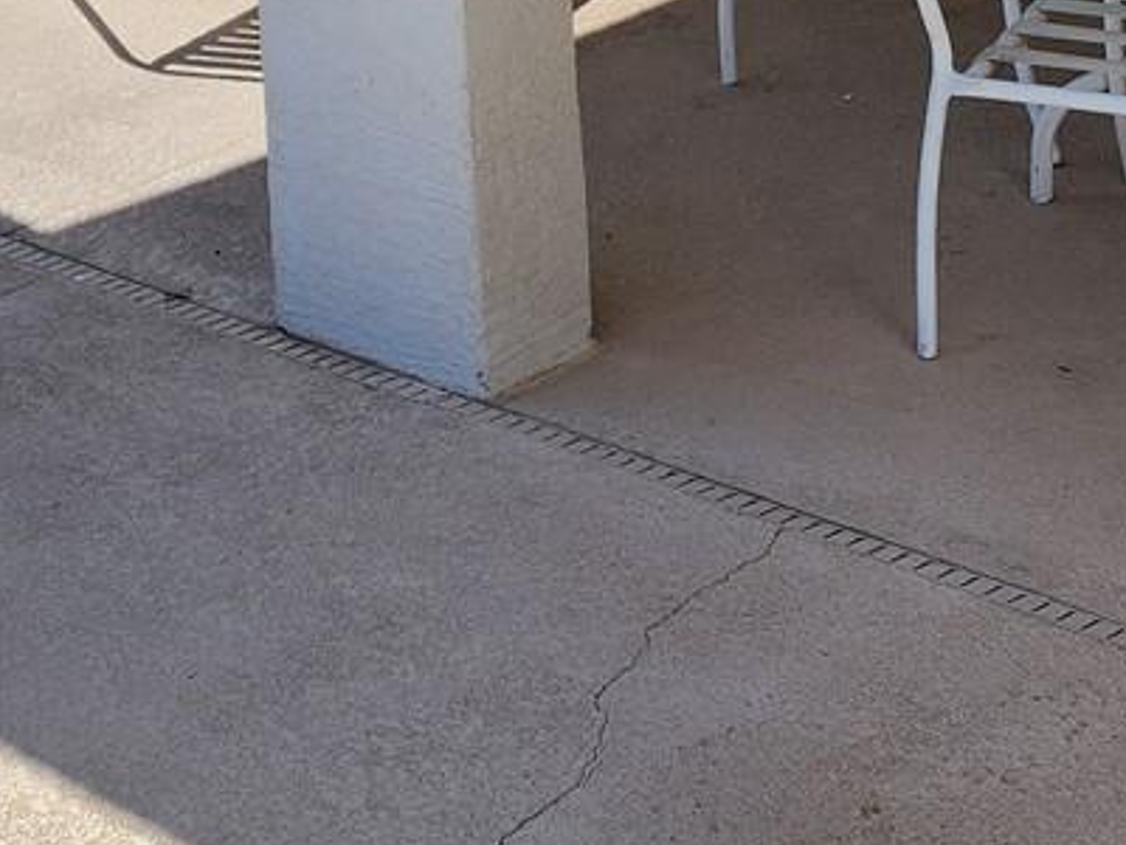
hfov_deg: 21.3
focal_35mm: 92
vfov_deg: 15.1
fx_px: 2993
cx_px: 625
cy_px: -335
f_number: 1.8
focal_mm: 6.4
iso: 12
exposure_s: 1/775
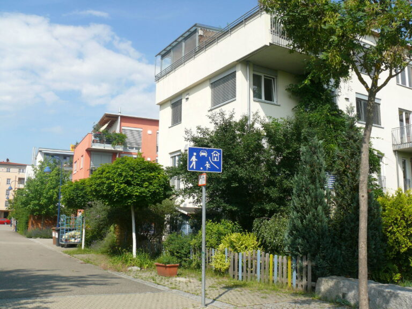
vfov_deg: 40.7
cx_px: 206
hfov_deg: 52.6
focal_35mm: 35
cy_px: 154
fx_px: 417
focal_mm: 7.4
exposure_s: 1/400
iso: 100
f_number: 5.6
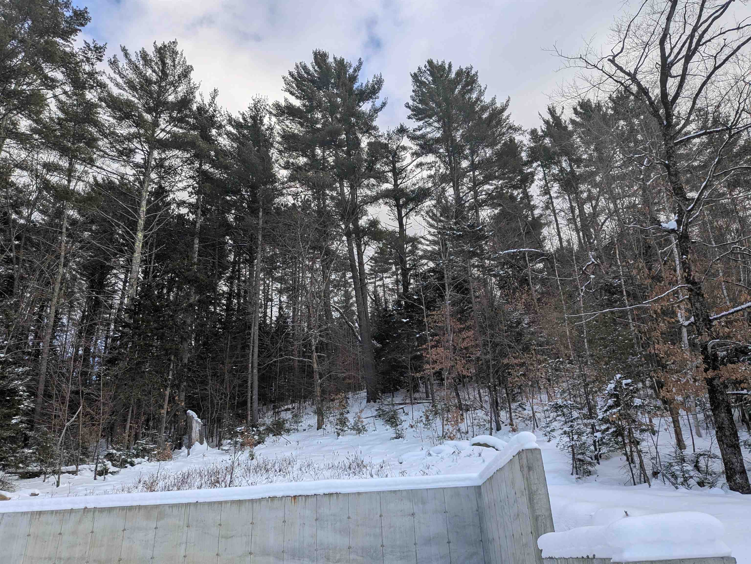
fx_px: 521
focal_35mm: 24
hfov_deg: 71.6
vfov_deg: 56.8
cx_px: 376
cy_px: 282
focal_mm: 4.53
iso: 42
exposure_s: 1/1437
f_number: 1.7
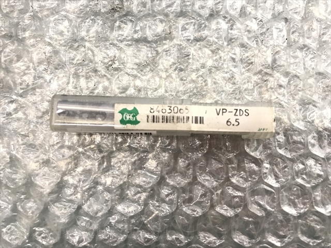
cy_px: 124
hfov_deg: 63.4
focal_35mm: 28
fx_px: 268
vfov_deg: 49.7
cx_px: 166
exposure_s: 1/25
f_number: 1.8
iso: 40
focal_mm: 3.99
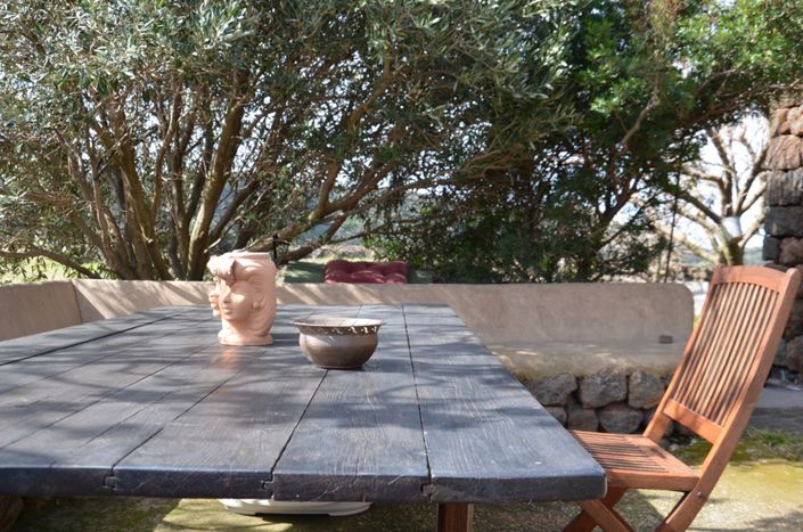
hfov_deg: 53.2
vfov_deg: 36.7
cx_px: 402
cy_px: 266
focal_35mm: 36
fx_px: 801
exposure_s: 1/160
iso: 200
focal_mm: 24
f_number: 6.3
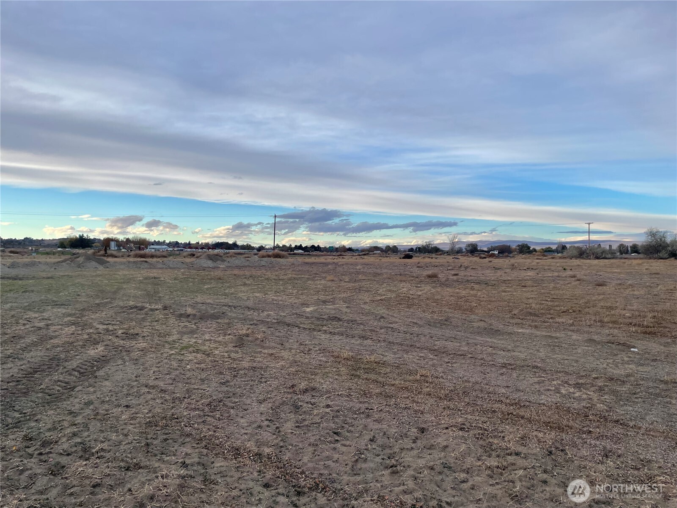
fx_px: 508
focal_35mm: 26
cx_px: 338
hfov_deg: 67.3
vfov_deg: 53.1
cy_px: 254
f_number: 1.6
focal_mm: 4.2
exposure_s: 1/1247
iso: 32
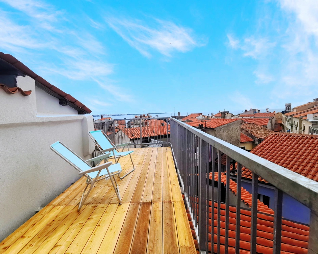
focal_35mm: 17
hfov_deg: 89.6
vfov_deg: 77.0
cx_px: 159
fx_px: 160
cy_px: 129
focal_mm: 2.35
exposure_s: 1/1502
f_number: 2.2
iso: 50
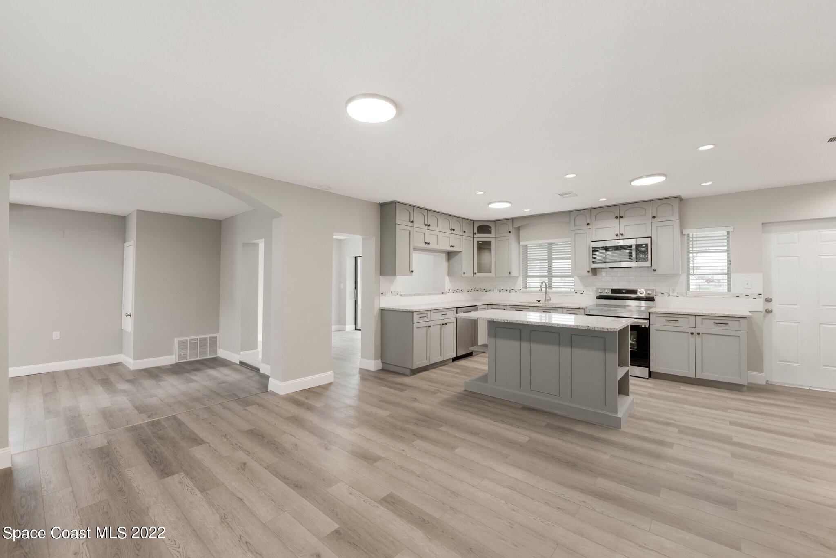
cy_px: 279
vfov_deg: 81.3
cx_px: 418
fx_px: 325
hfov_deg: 104.2
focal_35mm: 14
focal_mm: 14
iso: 400
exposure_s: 1/13
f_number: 4
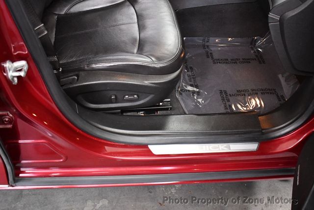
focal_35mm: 36
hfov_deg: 53.1
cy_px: 105
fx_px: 314
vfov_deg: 36.9
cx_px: 157
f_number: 3.5
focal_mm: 18
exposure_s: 1/80
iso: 3200
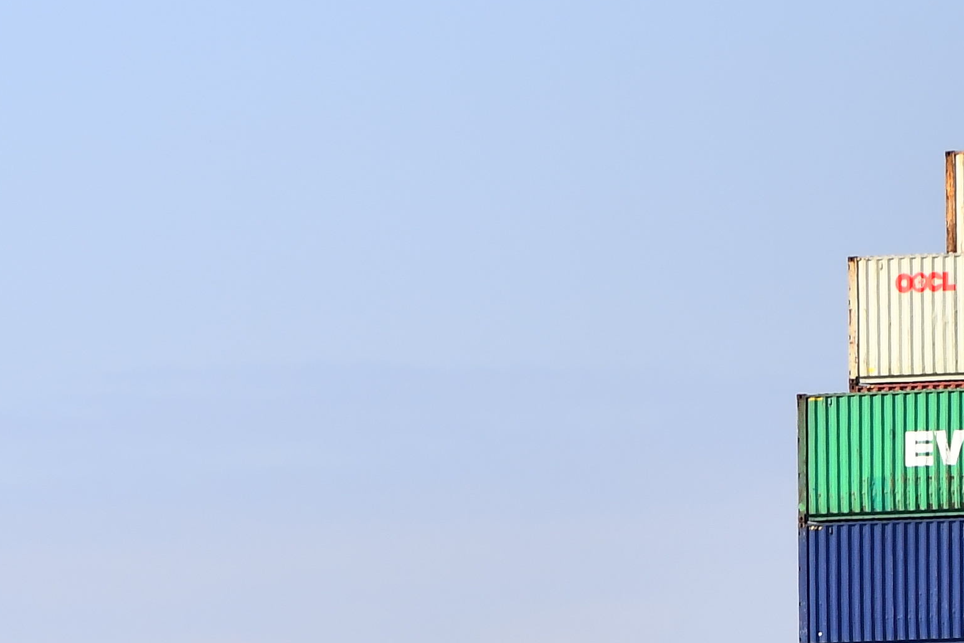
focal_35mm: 1280
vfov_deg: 1.1
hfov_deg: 1.6
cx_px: -1184
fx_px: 34273
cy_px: 1167
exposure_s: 1/640
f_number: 7.1
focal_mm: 240
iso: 200
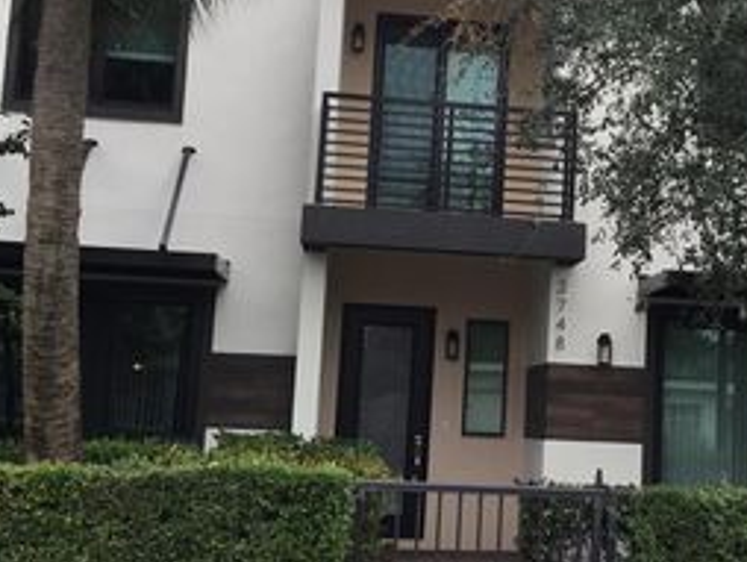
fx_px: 1318
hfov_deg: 31.2
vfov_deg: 24.0
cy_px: 243
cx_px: 538
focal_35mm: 61
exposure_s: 1/194
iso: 25
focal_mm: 3.3
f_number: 2.4
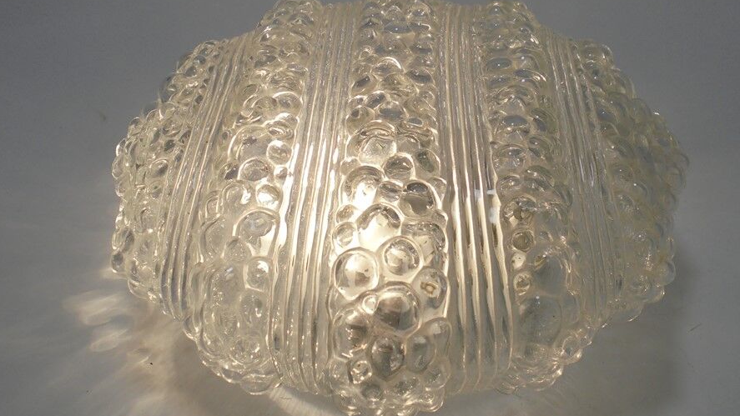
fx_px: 824
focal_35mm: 42
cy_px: 216
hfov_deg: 48.4
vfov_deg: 28.3
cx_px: 368
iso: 100
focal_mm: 6.9
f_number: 4.2
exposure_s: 1/320
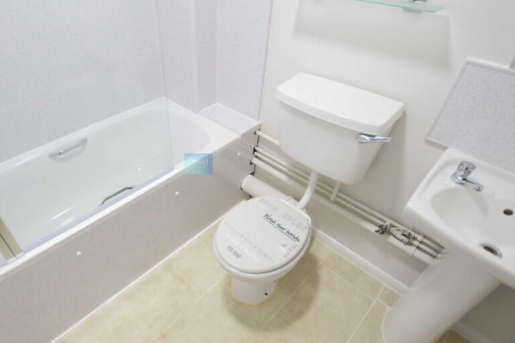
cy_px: 164
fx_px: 286
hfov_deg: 82.6
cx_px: 198
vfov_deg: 61.9
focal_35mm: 20
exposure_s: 1/60
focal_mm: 10
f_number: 3.5
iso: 1400
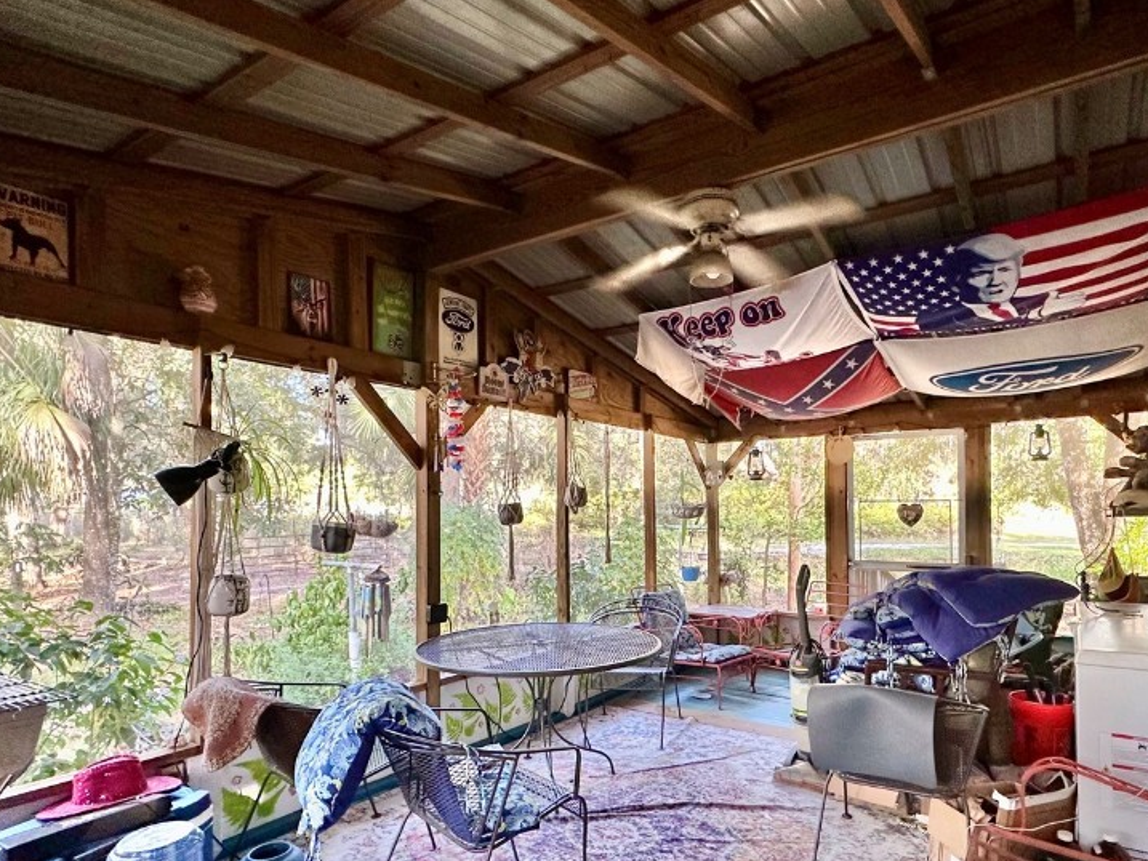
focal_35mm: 20
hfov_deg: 81.3
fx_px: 663
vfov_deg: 65.5
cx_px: 647
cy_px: 511
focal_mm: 2.22
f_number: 2.2
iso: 250
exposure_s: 1/60
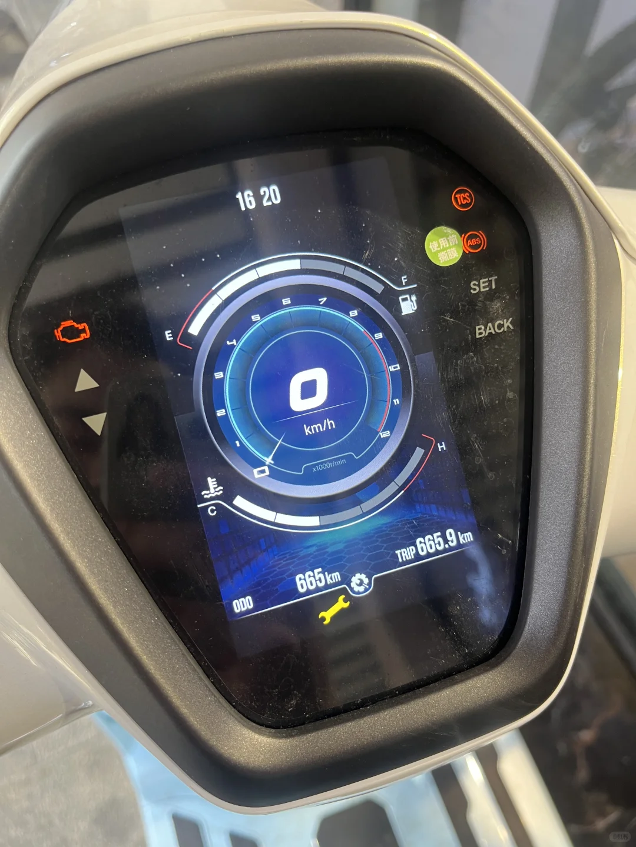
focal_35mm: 26
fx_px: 637
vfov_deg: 67.3
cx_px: 318
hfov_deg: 53.1
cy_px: 424
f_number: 1.6
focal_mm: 5.1
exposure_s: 1/50
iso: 100
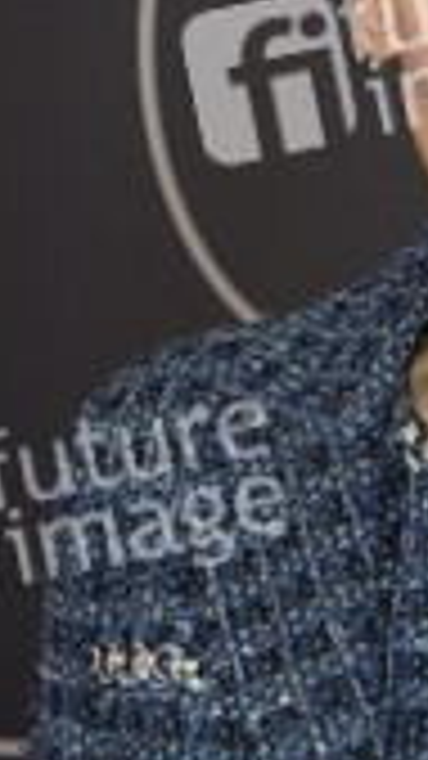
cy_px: 283
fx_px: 5834
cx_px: 545
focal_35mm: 289
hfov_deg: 4.2
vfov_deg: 7.5
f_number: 5.6
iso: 2000
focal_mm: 117
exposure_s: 1/160
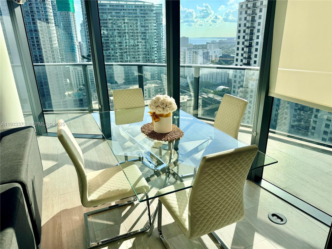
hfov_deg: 71.6
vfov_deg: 56.8
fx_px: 230
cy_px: 124
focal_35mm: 24
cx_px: 166
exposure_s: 1/2169
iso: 80
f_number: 1.78
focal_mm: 6.76
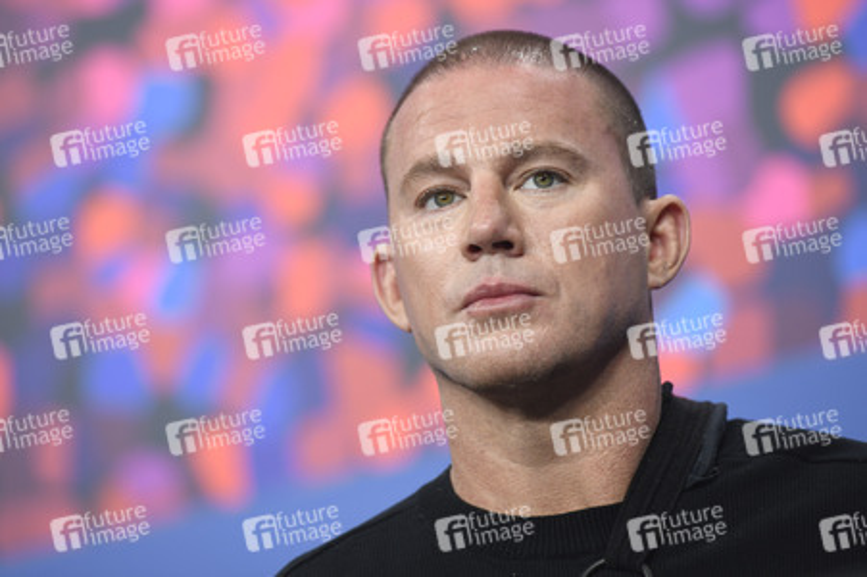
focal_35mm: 200
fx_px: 4813
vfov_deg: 6.9
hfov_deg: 10.3
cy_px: 288
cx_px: 434
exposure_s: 1/250
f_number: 4
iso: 1000
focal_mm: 200
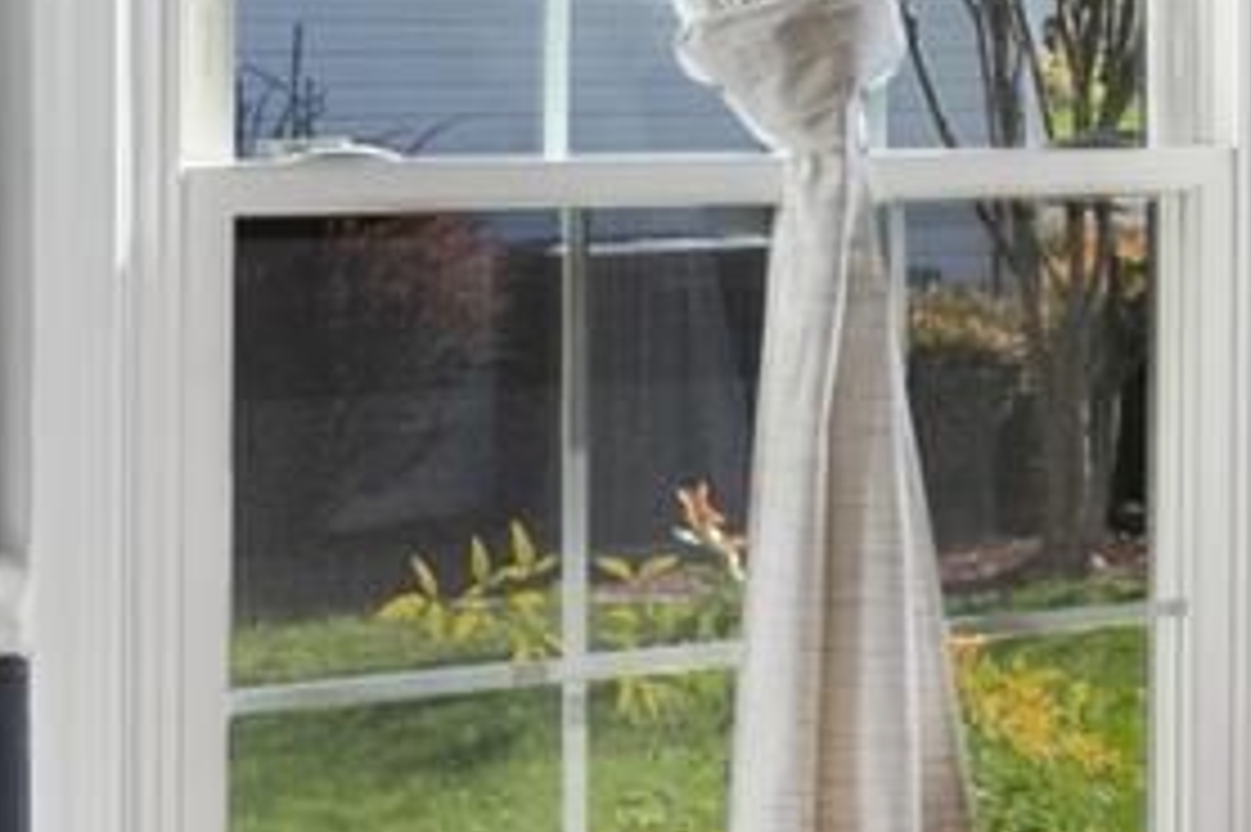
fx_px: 4098
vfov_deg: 11.5
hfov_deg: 14.4
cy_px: 20
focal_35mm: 118
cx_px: 2524
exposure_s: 1/50
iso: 320
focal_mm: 16
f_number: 8
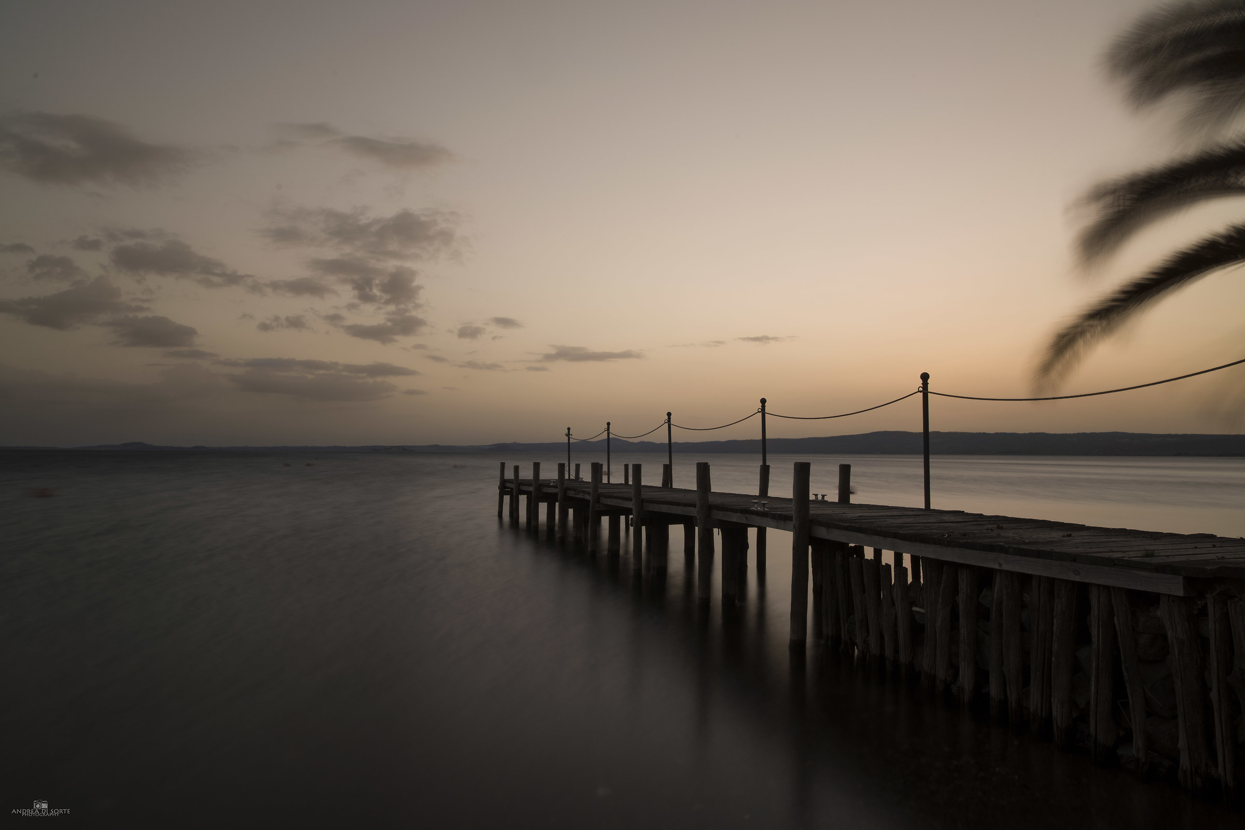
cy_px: 415
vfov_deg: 59.5
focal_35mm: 21
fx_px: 726
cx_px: 622
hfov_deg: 81.2
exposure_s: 13
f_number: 18
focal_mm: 21
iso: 64
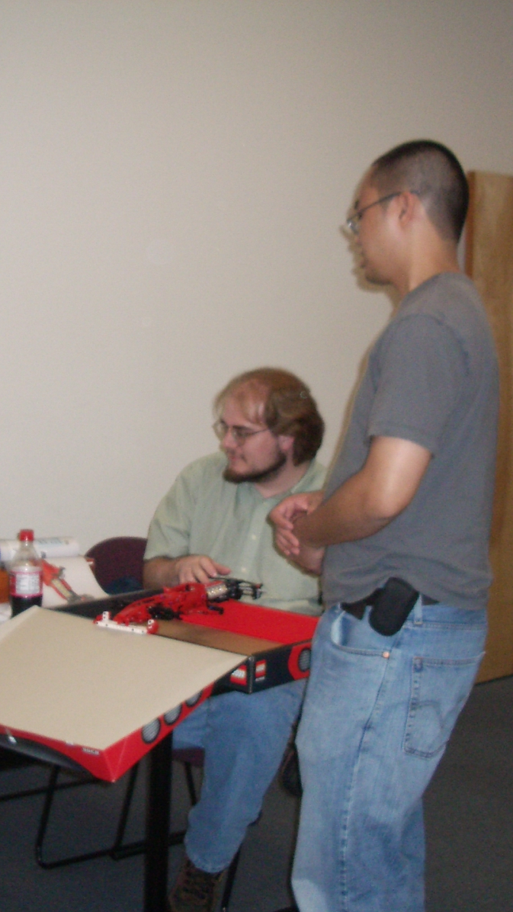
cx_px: 68
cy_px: 455
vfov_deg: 40.6
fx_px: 1233
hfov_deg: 23.0
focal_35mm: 51
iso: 200
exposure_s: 1/60
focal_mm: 5.8
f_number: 2.6
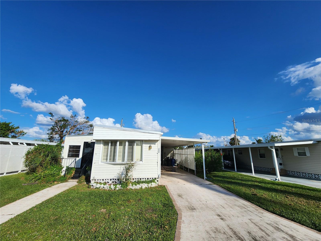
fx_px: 121
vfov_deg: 89.9
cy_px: 120
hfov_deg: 106.2
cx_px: 160
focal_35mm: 13
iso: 50
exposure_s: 1/3203
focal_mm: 2.2
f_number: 2.2
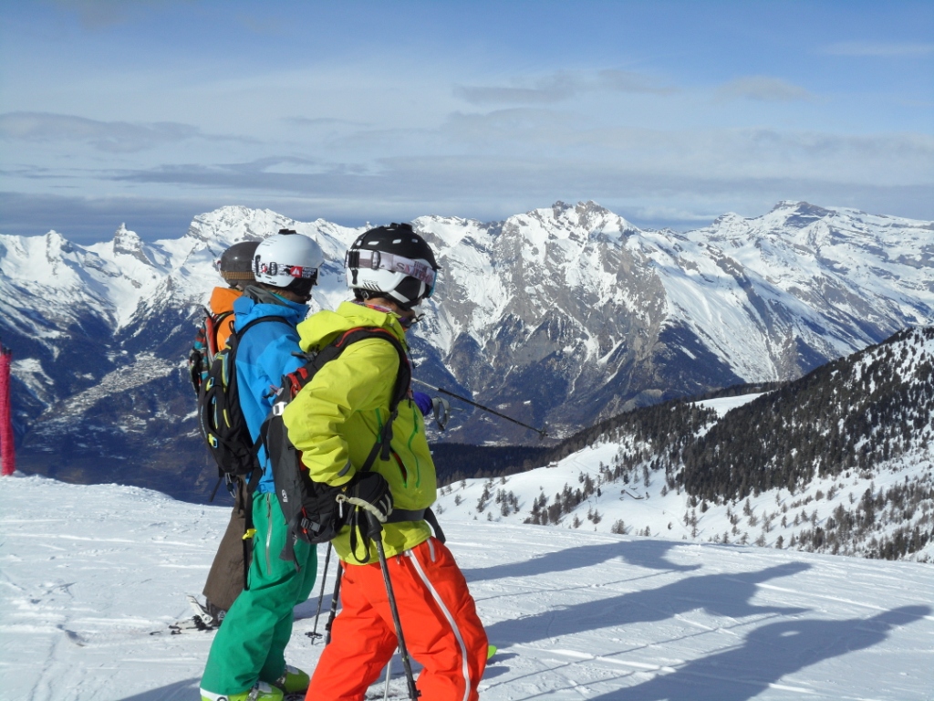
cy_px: 350
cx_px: 467
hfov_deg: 42.9
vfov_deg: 32.9
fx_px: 1187
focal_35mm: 44
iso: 80
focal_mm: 7.8
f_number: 4.5
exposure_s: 1/1000
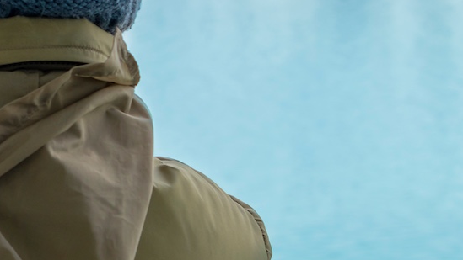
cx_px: -271
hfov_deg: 11.6
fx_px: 2161
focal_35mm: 176
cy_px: 93
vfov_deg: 6.9
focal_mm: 48
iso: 64
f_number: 6.3
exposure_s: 1/320
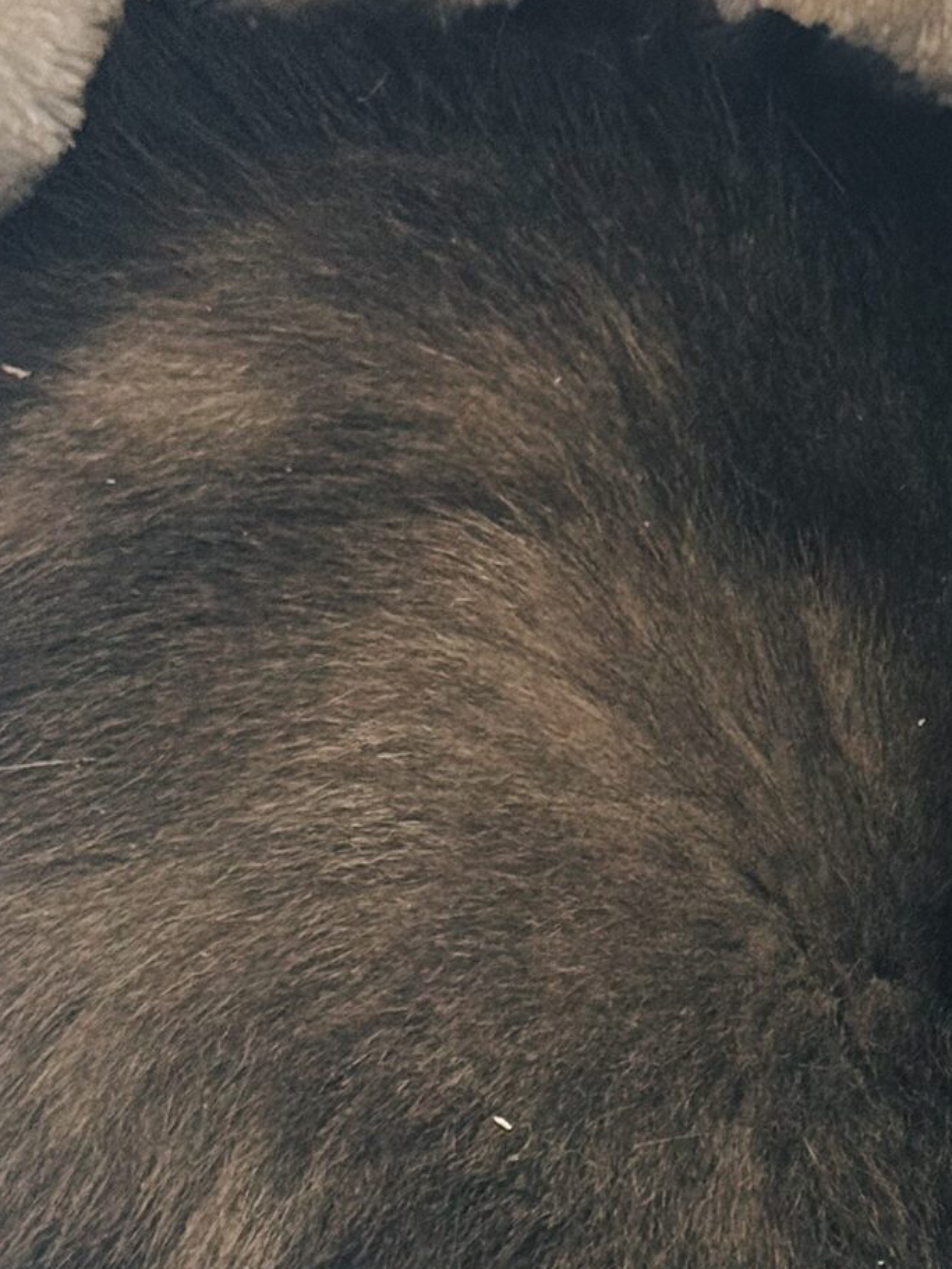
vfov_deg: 14.5
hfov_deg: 10.9
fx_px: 4948
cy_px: 1107
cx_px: 1031
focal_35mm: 135
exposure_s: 1/33
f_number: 1.78
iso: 400
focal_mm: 6.76
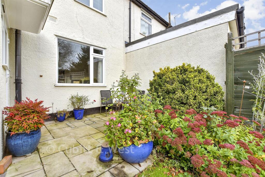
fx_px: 110
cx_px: 132
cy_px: 88
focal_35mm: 15
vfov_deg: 77.3
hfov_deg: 100.4
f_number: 8
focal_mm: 10
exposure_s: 1/80
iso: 160
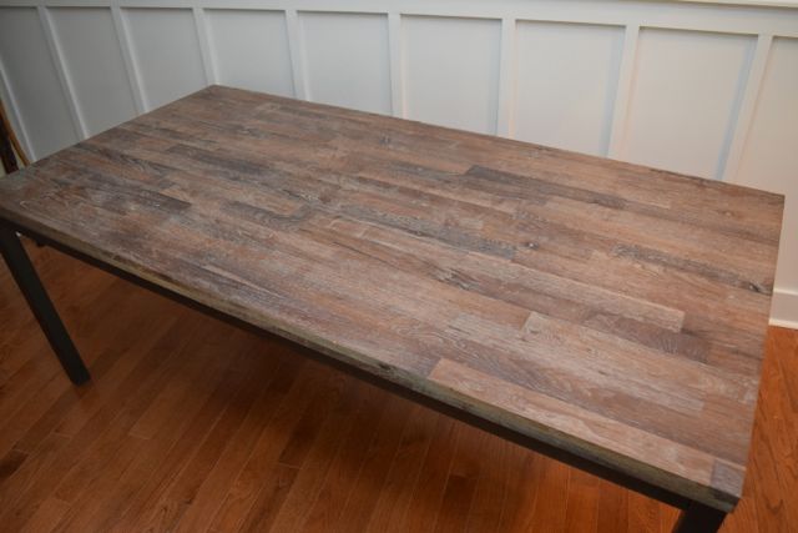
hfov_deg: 67.4
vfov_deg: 48.0
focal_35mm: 27
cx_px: 399
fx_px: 599
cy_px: 266
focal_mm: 18
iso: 2500
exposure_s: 1/60
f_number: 3.5
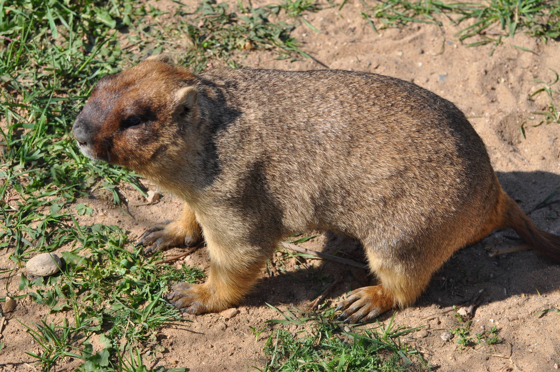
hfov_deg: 17.5
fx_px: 1818
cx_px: 280
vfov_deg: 11.7
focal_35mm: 117
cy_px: 186
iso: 200
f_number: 6.3
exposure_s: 1/640
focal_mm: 78
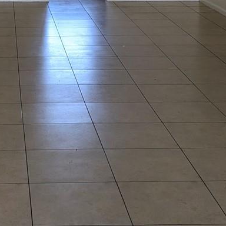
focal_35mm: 92
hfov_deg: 18.8
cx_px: 59
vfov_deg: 18.2
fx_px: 680
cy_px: -24
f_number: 1.89
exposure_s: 1/120
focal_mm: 5.43
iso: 129
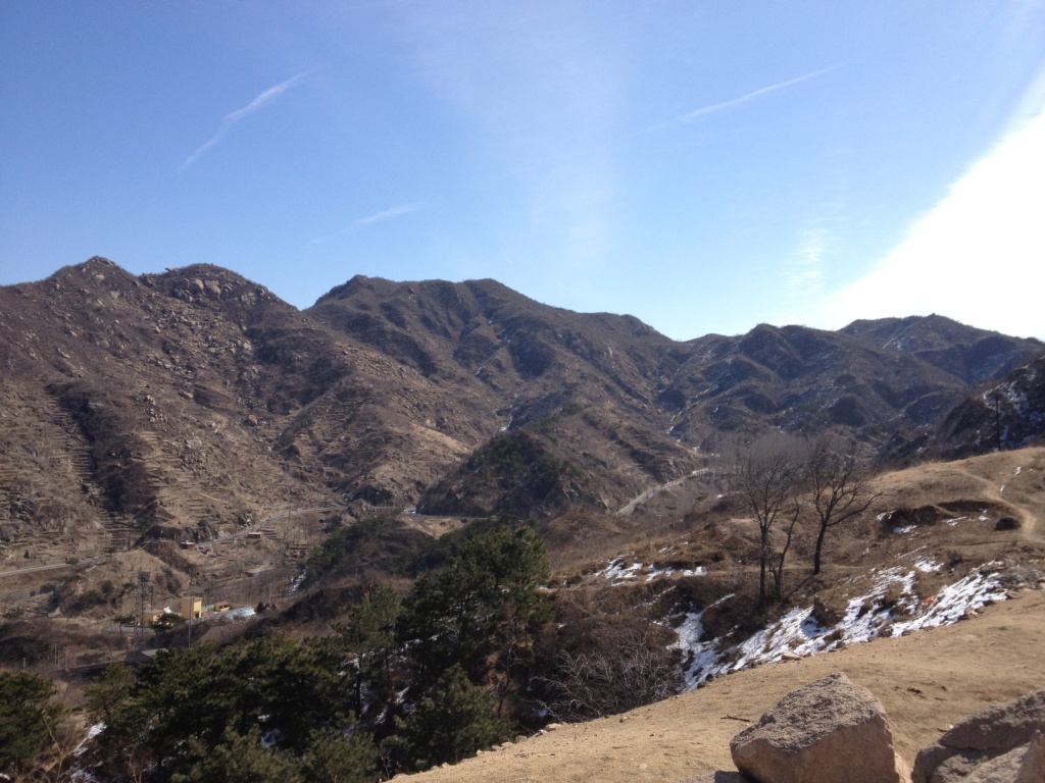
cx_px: 522
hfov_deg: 52.6
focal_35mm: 35
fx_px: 1057
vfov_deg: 40.7
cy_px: 392
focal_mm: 4.28
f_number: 2.4
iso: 64
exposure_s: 1/1623
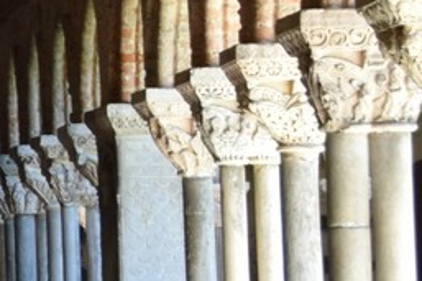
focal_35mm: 254
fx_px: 2974
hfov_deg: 7.9
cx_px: -256
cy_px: 293
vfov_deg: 5.4
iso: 400
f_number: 5
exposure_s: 1/100
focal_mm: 29
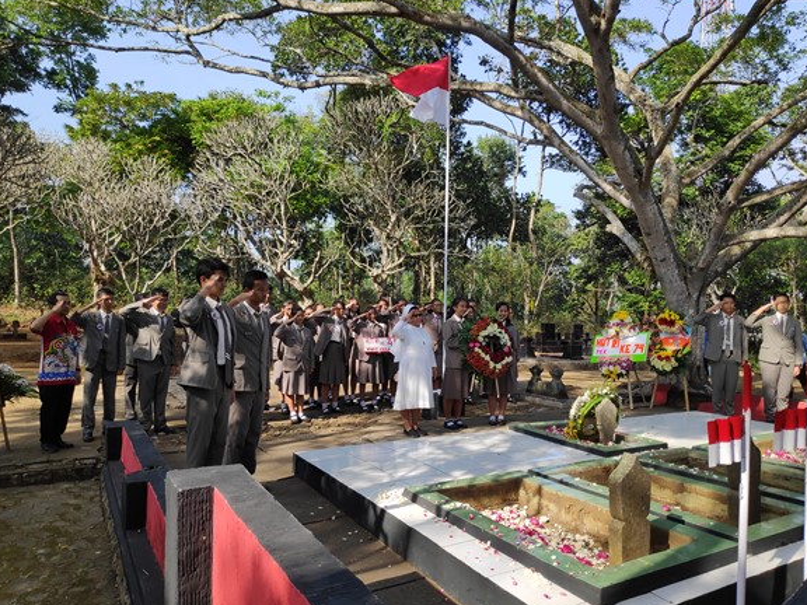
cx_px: 420
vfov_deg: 63.4
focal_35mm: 21
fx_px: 490
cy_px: 302
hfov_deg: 79.0
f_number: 1.9
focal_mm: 3.94
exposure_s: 1/962
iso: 100
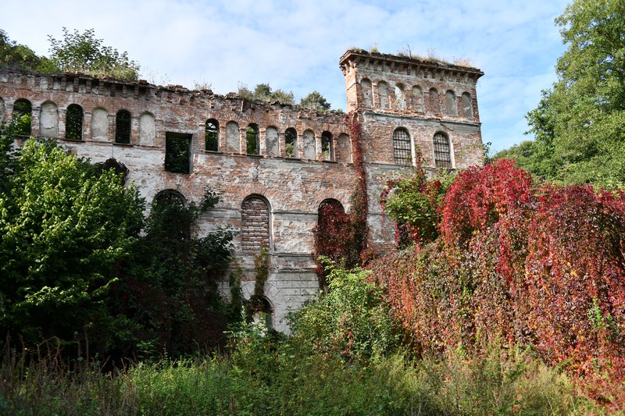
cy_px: 208
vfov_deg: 36.9
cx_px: 312
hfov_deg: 53.1
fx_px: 625
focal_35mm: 36
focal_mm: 36
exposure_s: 1/2500
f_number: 3.5
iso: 200
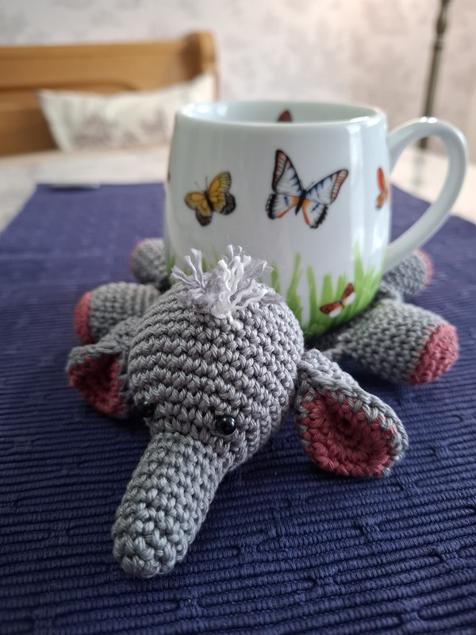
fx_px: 422
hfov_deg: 58.9
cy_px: 318
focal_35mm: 23
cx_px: 238
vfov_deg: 73.9
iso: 250
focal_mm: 5.54
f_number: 1.8
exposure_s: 1/50
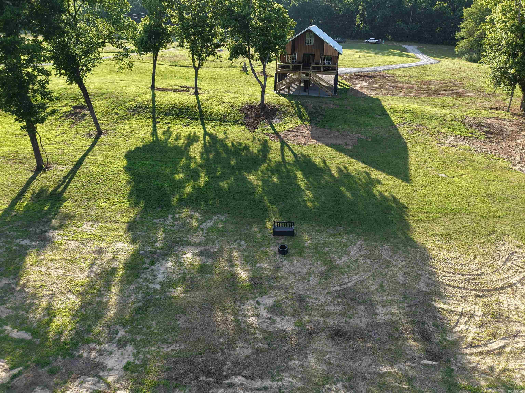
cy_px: 196
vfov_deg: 56.8
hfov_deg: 71.6
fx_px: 364
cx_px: 262
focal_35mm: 24
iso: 100
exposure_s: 1/800
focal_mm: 8.67
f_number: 1.8
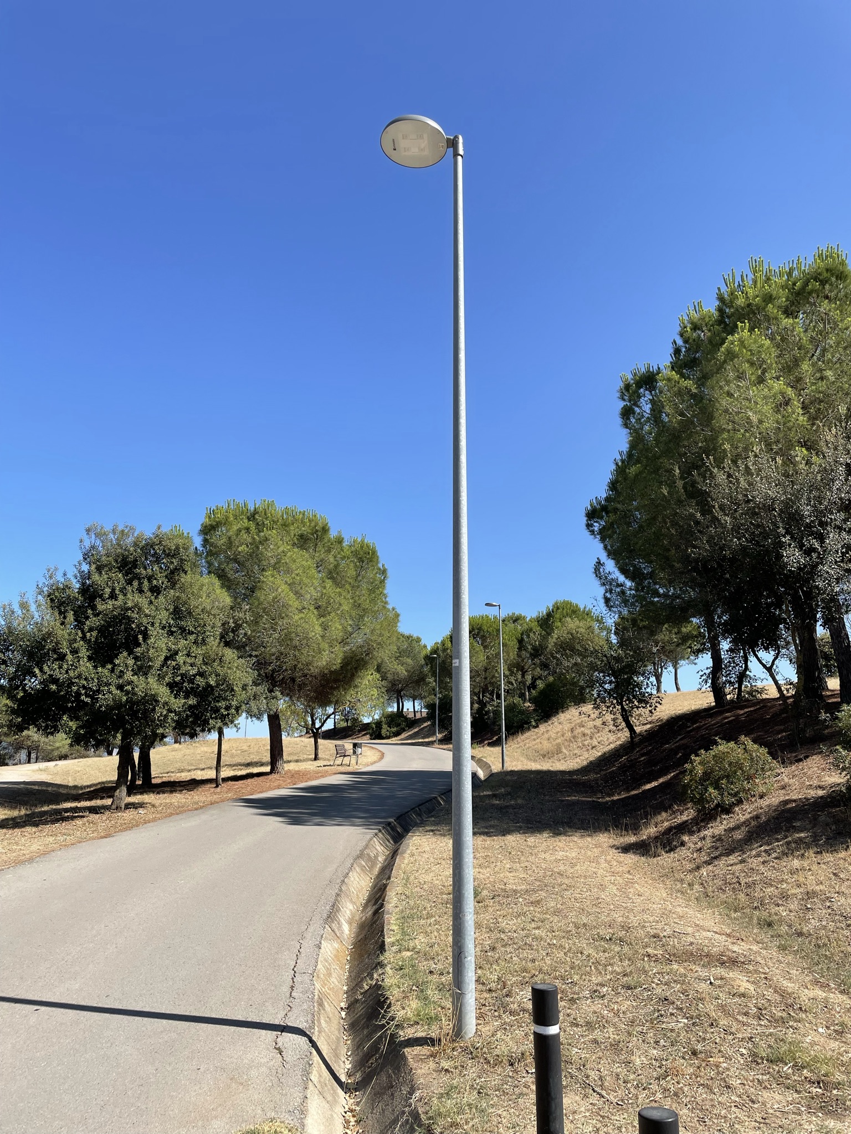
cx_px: 426
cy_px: 567
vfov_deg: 67.3
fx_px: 852
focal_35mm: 26
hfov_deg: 53.1
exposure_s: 1/2681
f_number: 1.6
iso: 32
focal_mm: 4.2
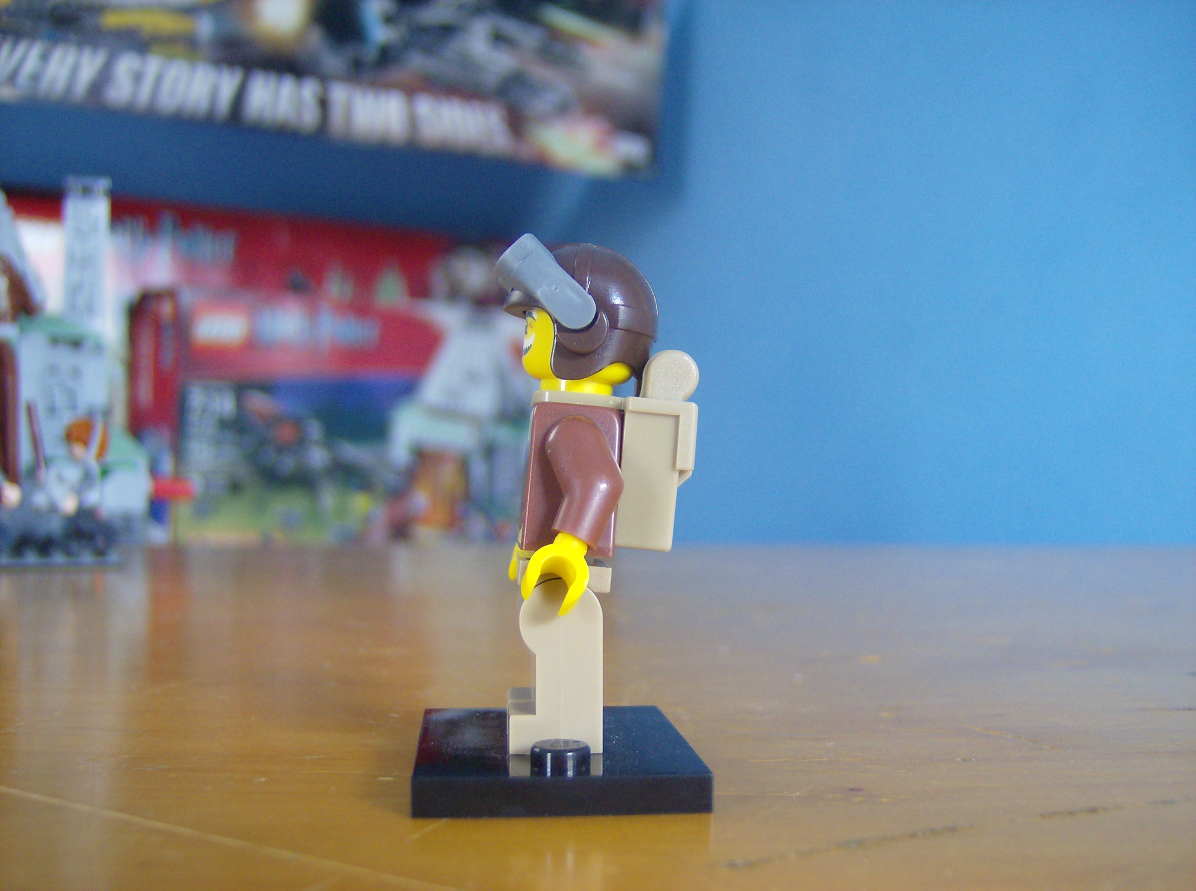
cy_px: 446
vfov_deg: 39.5
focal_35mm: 36
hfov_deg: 51.5
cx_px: 598
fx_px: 1241
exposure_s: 1/12.5
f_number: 2.8
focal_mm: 6
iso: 200
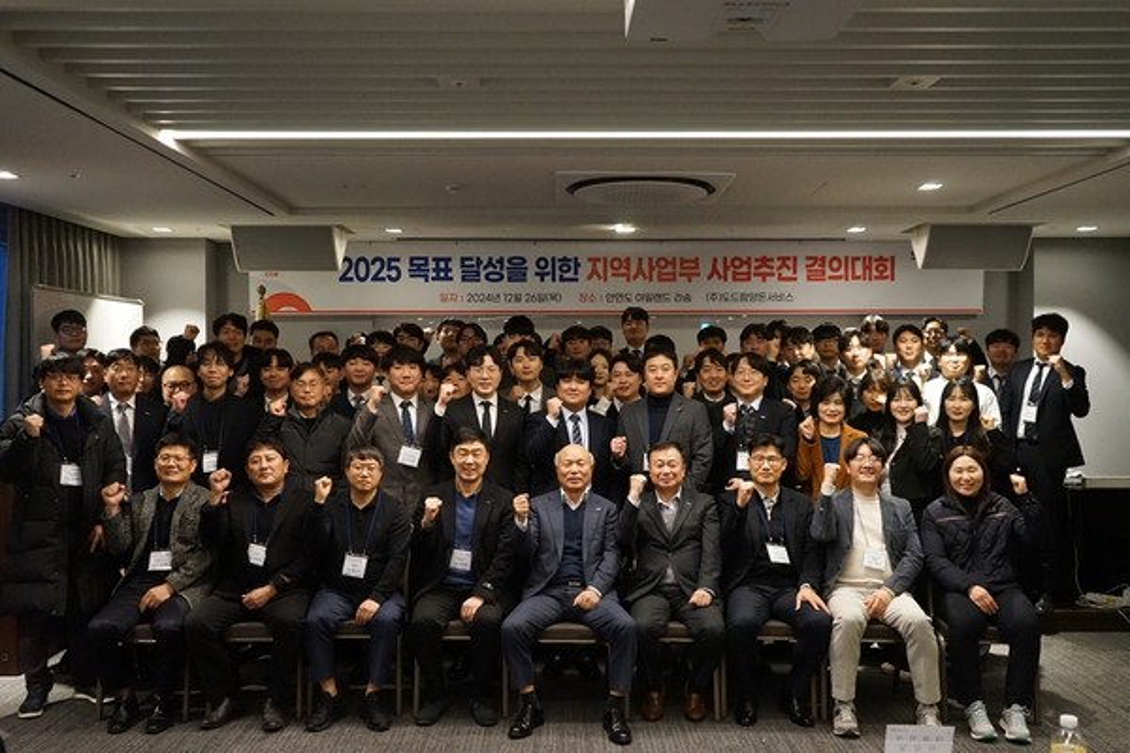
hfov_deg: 55.8
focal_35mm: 34
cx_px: 565
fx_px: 1067
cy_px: 376
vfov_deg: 38.9
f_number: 4
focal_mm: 34
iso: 6400
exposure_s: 1/160
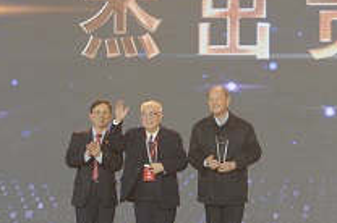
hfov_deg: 10.2
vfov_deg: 6.8
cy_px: 104
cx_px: 274
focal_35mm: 202
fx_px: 1888
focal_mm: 70
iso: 1250
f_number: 4.5
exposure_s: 1/250
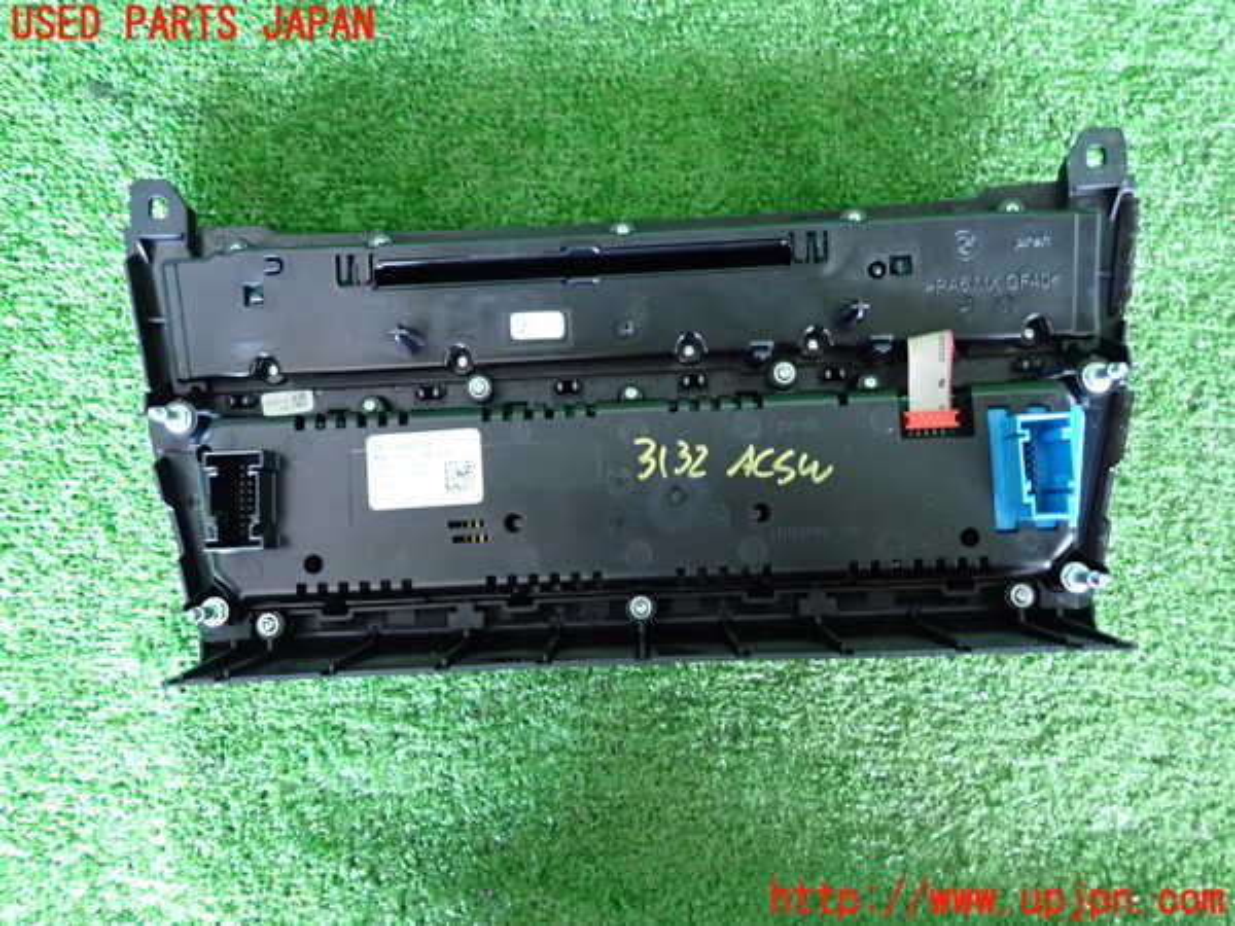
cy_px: 463
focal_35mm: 25
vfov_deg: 54.9
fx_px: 892
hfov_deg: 69.4
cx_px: 618
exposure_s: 1/30
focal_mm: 4.5
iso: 800
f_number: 2
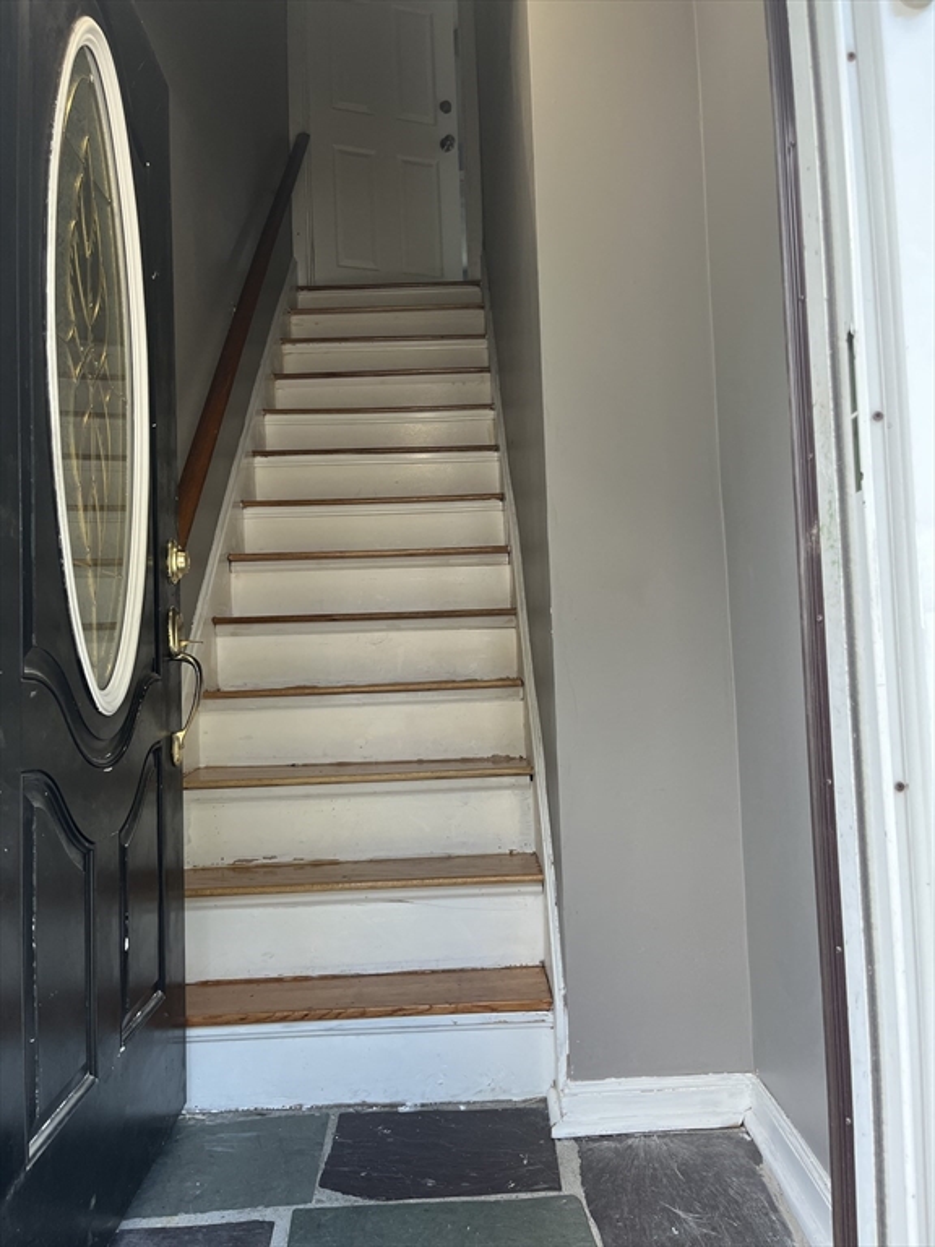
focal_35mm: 26
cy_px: 624
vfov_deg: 67.3
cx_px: 468
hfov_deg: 53.1
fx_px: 936
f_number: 1.6
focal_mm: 5.1
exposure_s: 1/122
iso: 64
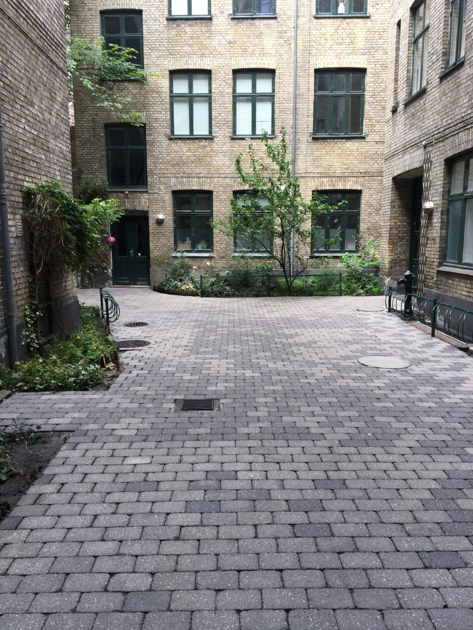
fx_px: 528
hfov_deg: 48.2
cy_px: 315
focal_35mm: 29
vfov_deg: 61.7
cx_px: 236
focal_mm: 4.15
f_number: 2.2
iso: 32
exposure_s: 1/50
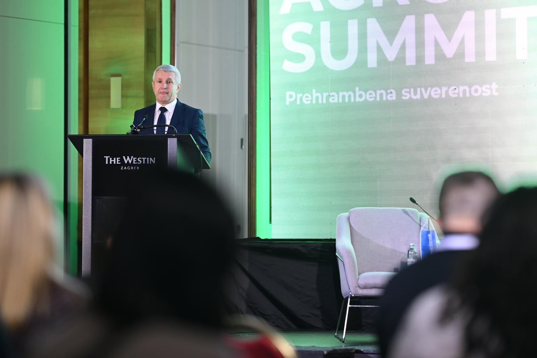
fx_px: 2014
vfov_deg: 10.2
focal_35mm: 135
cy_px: 179
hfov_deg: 15.2
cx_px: 268
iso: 1250
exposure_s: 1/500
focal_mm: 135
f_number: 2.2
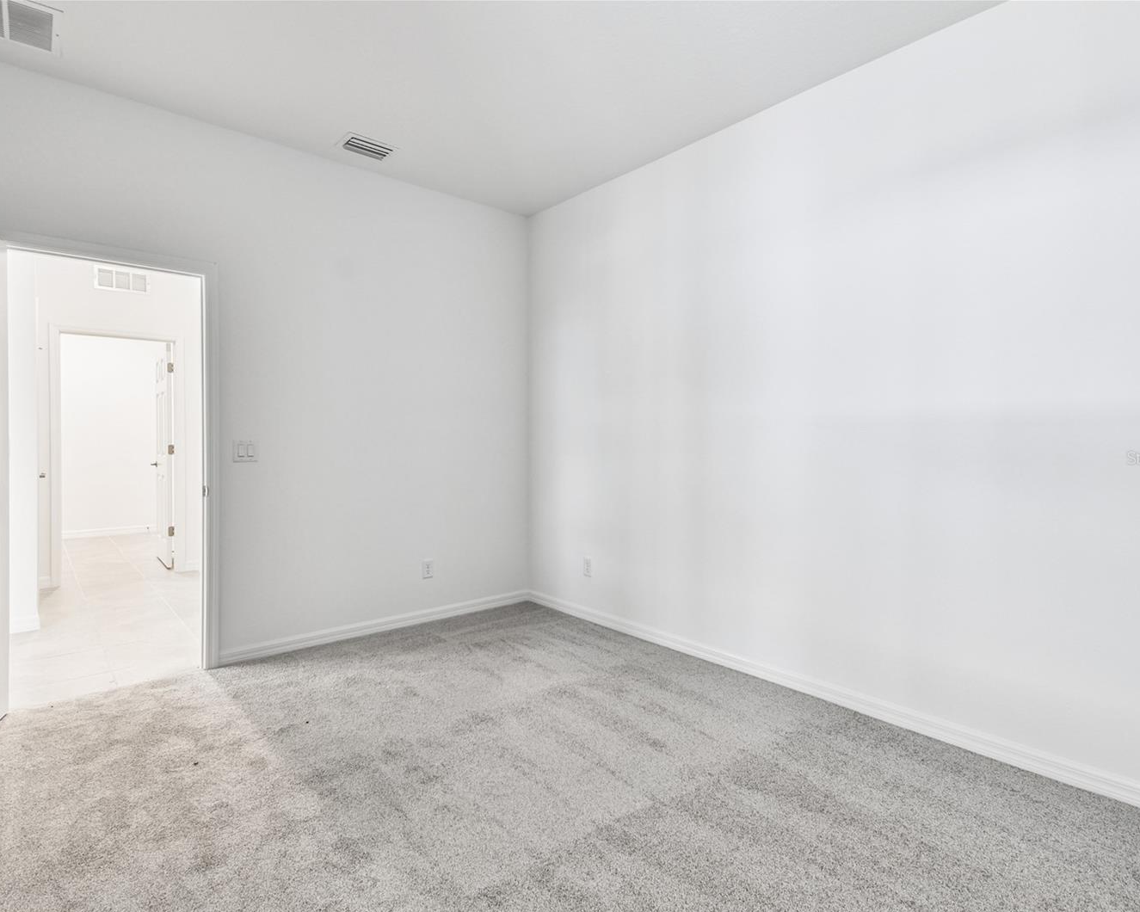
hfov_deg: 89.4
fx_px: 574
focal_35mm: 17
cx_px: 515
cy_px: 458
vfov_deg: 77.0
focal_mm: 10
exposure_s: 1/2
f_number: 7.1
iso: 100
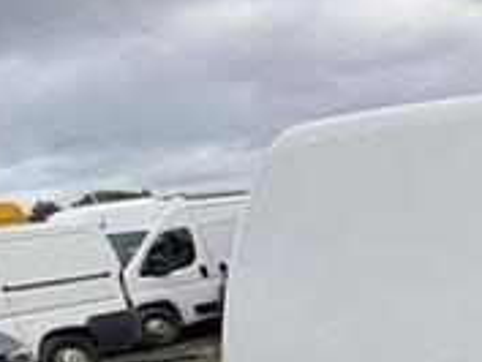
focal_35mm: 71
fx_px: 989
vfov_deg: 20.4
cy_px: 321
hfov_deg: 14.7
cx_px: 1187
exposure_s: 1/1020
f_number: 2.2
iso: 40
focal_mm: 2.22
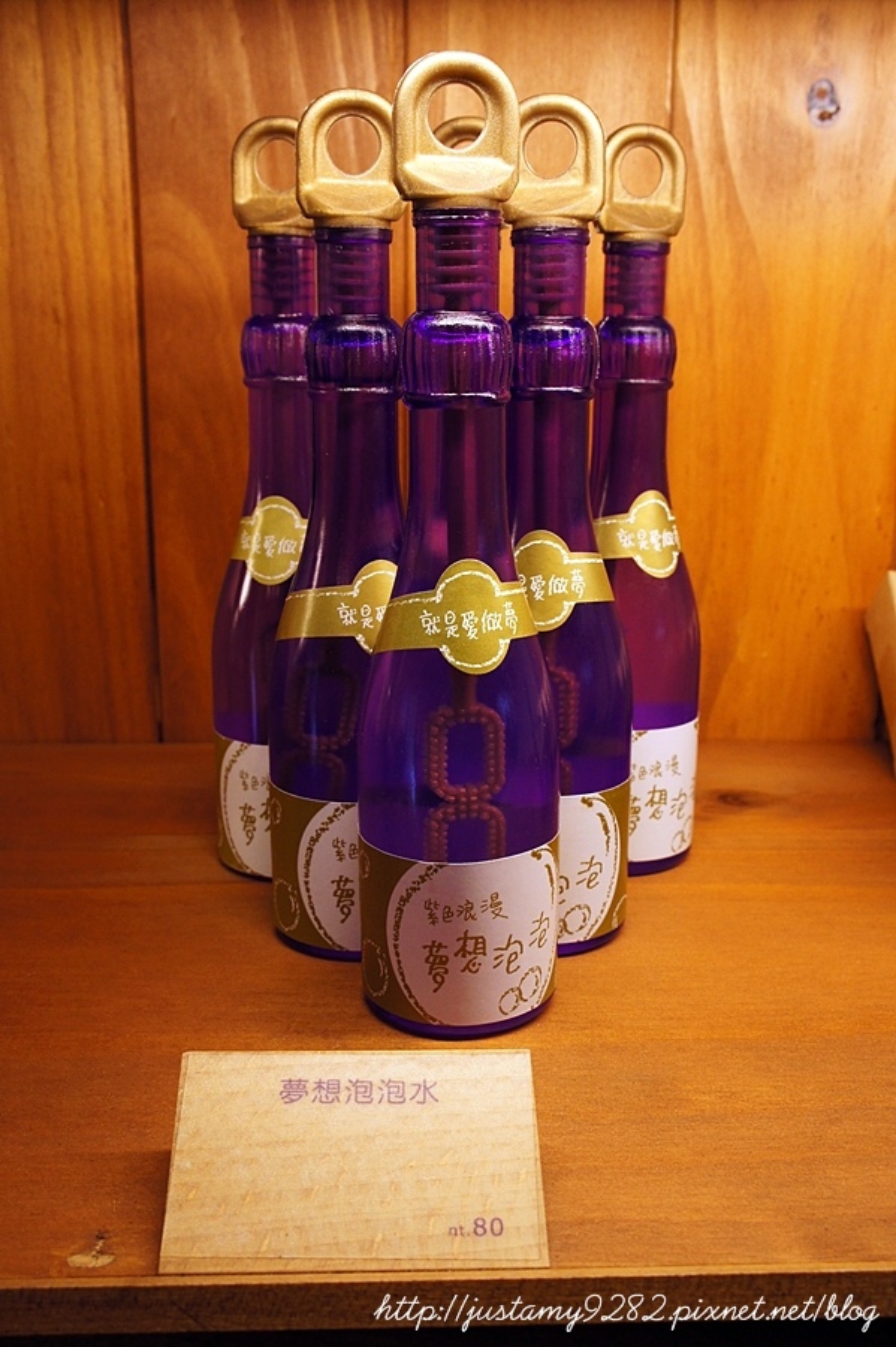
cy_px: 674
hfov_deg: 38.3
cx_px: 448
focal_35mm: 34
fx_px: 1289
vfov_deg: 55.1
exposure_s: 1/40
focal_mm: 23
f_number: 9
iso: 800
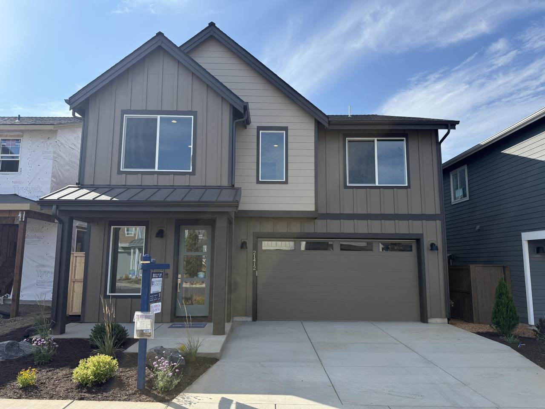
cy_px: 204
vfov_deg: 56.8
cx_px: 272
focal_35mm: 24
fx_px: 378
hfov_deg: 71.6
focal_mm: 6.76
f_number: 1.78
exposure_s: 1/4405
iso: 100
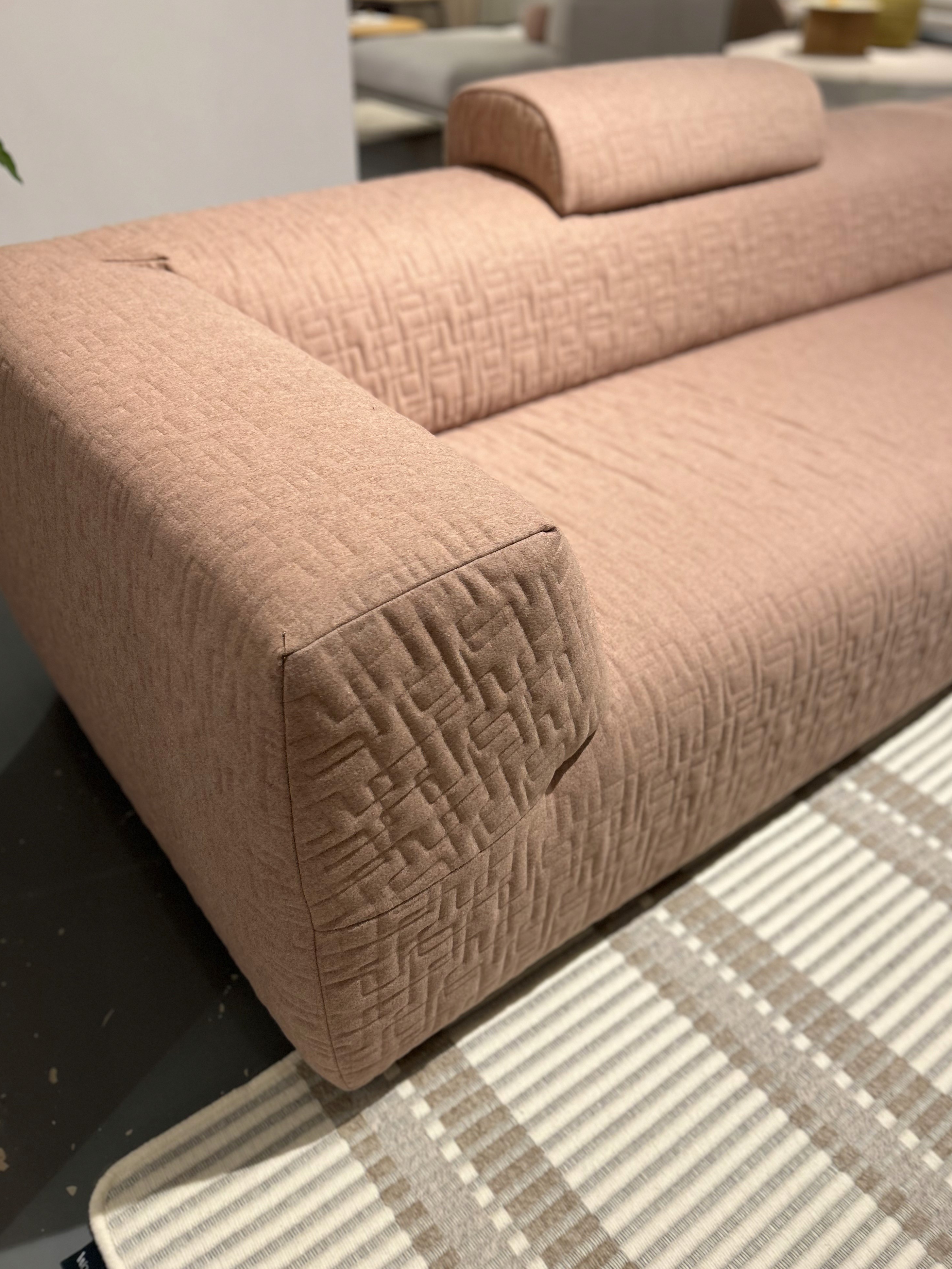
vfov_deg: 65.3
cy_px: 622
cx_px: 491
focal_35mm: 27
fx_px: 990
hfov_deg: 51.3
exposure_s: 1/100
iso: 125
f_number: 1.5
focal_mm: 5.7
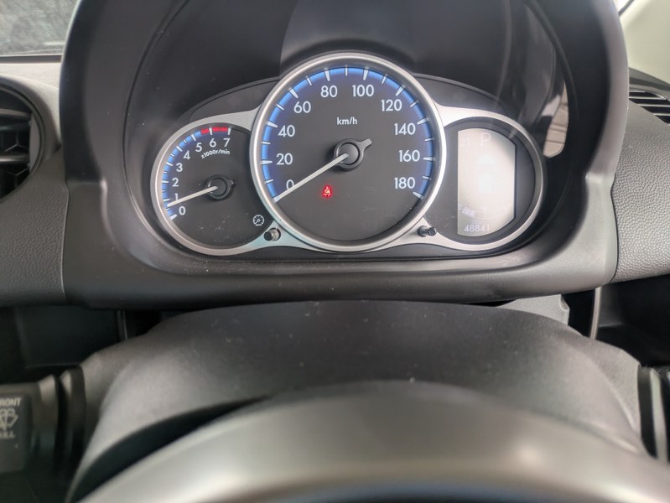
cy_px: 252
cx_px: 335
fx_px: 484
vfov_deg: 54.9
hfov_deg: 69.4
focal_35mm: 25
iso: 100
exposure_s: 1/120
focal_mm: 5.43
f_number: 1.89
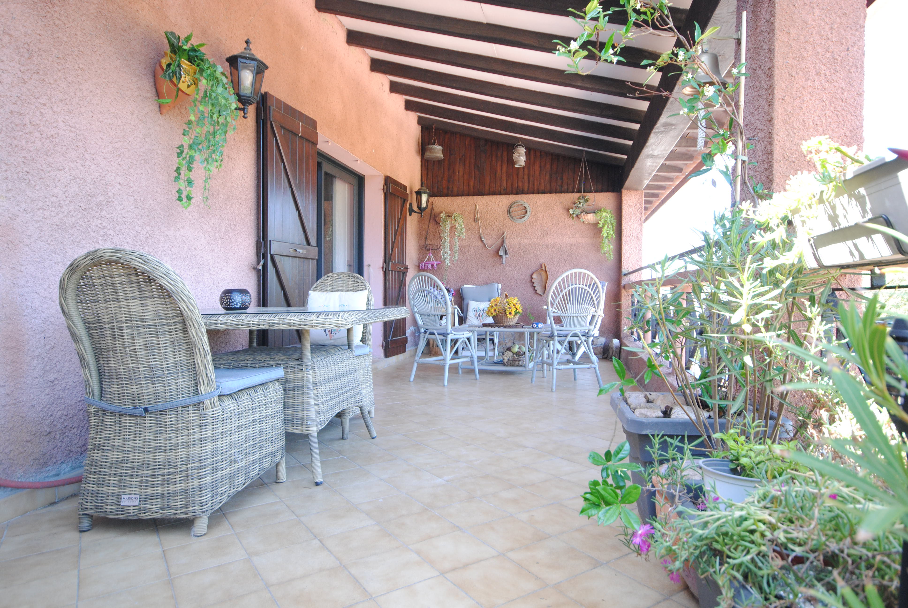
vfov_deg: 59.6
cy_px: 304
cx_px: 454
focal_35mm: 21
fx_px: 530
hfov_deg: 81.1
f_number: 5.6
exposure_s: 1/40
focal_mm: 14
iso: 400
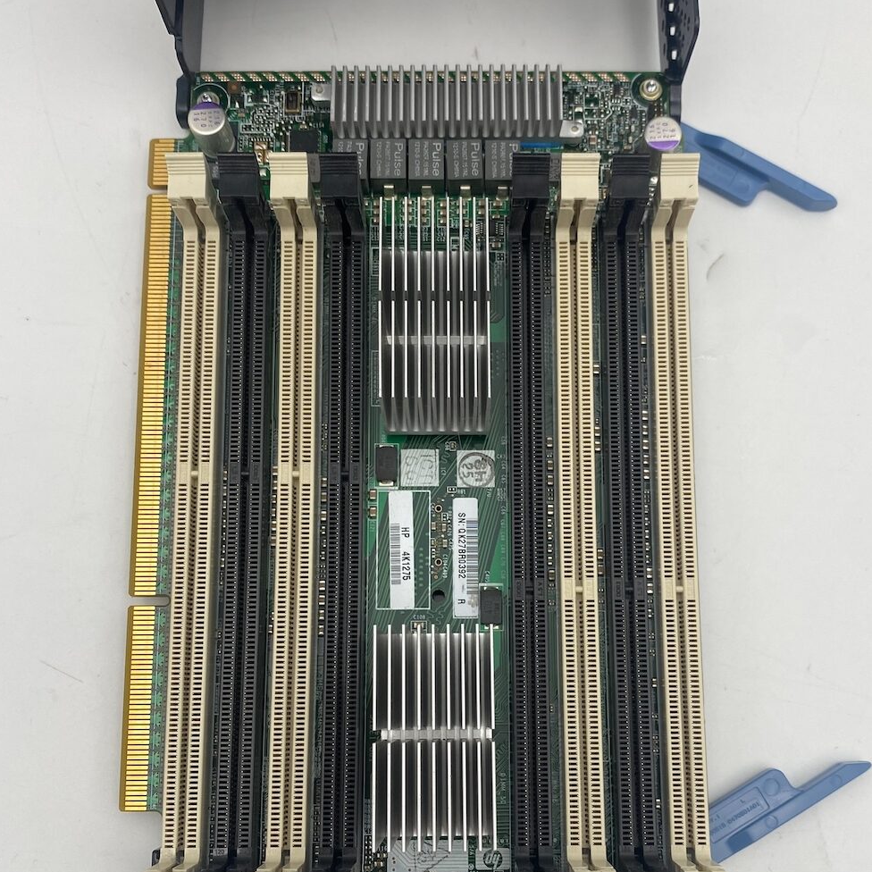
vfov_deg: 43.5
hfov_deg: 43.8
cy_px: 548
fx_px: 1083
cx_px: 464
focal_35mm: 38
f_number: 1.8
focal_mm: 4.25
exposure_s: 1/139
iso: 32
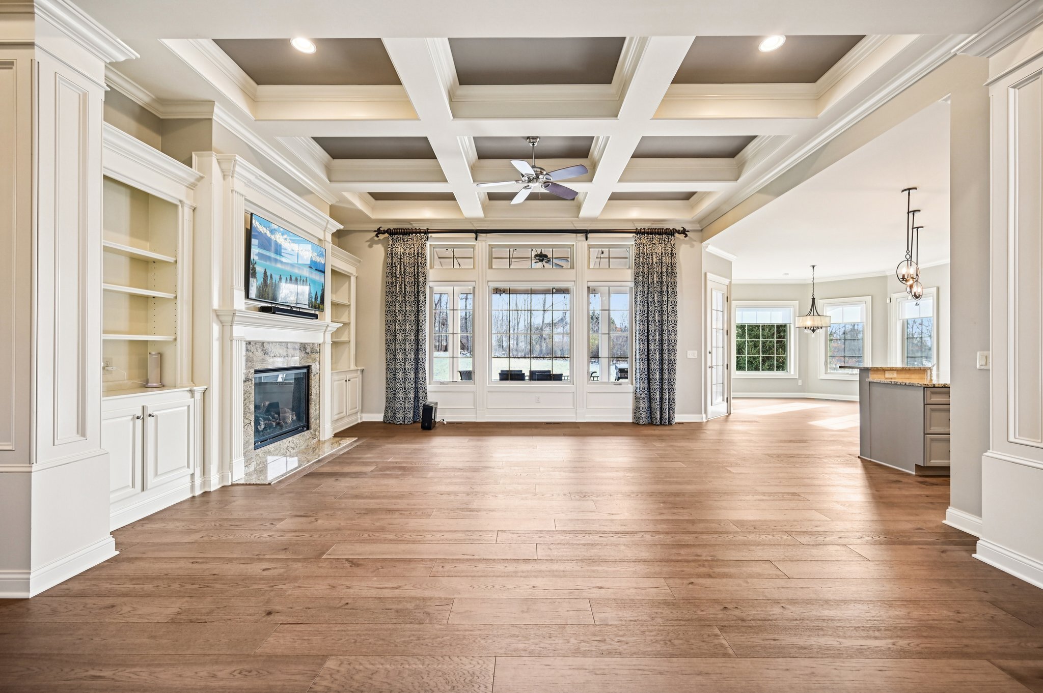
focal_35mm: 14
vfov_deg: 81.1
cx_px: 522
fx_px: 405
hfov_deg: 104.3
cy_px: 346
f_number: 4
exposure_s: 1/30
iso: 400
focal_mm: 14
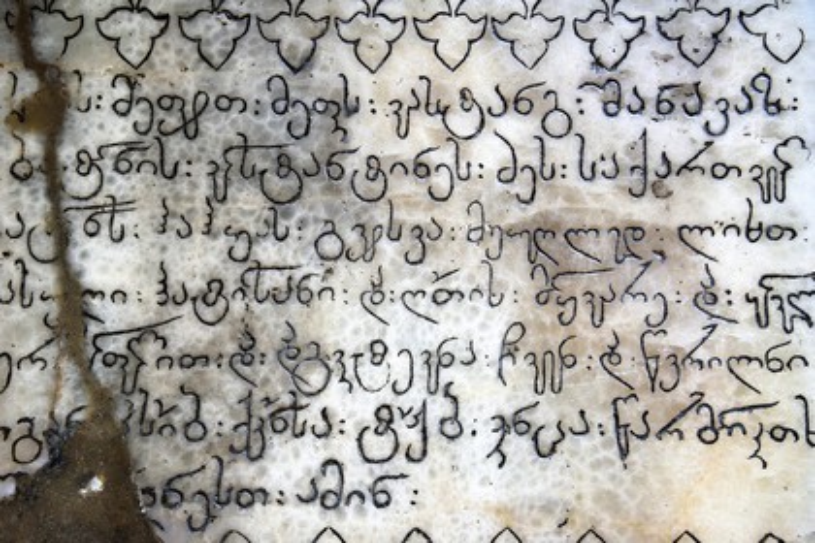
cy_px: 272
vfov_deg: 28.1
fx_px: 1087
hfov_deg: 41.1
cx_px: 408
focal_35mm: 48
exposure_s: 1/40
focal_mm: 48
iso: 1600
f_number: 4
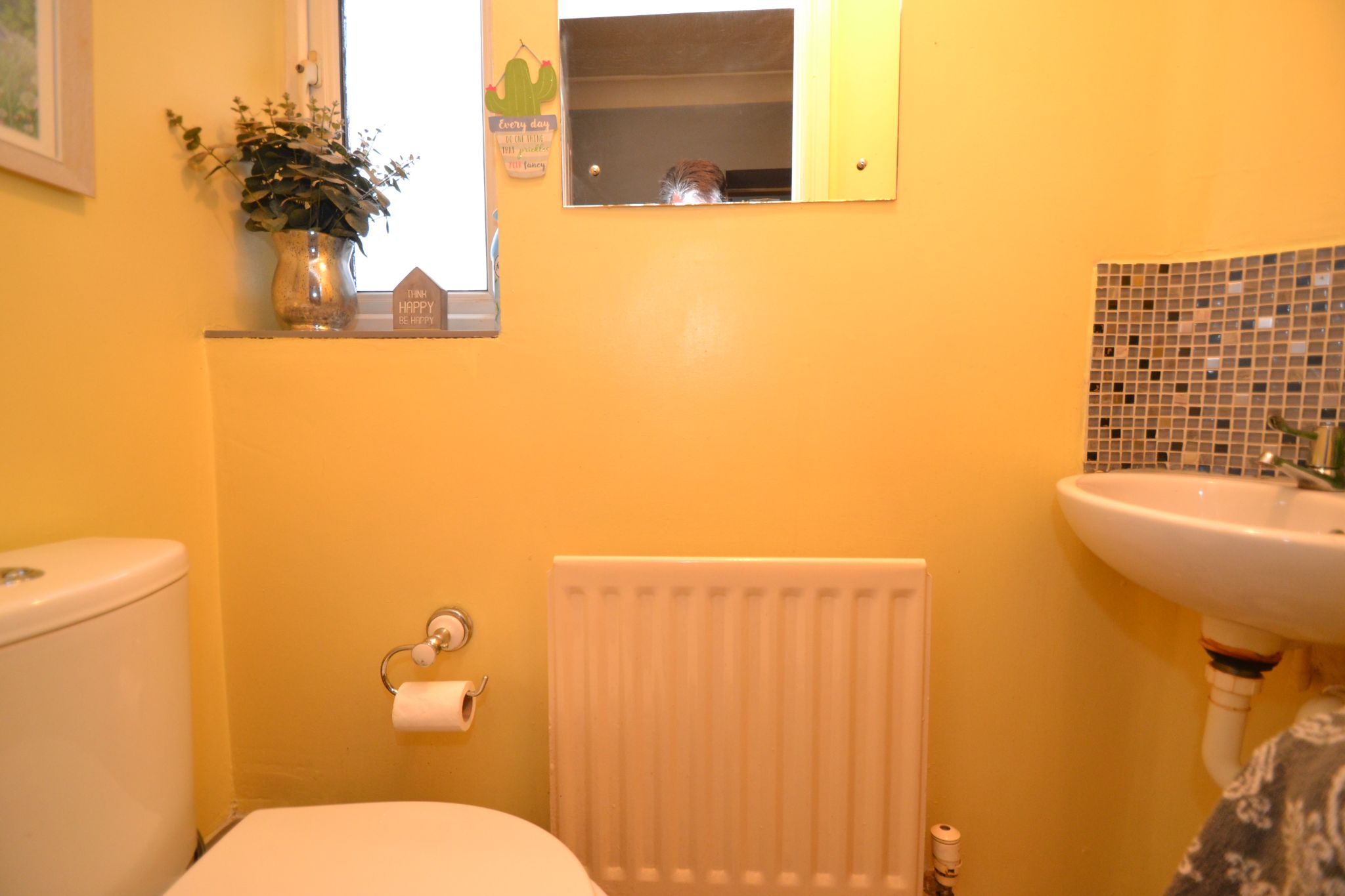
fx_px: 560
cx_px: 672
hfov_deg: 100.4
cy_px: 448
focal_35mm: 15
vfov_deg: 77.3
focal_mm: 10
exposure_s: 1/60
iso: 1000
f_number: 3.5
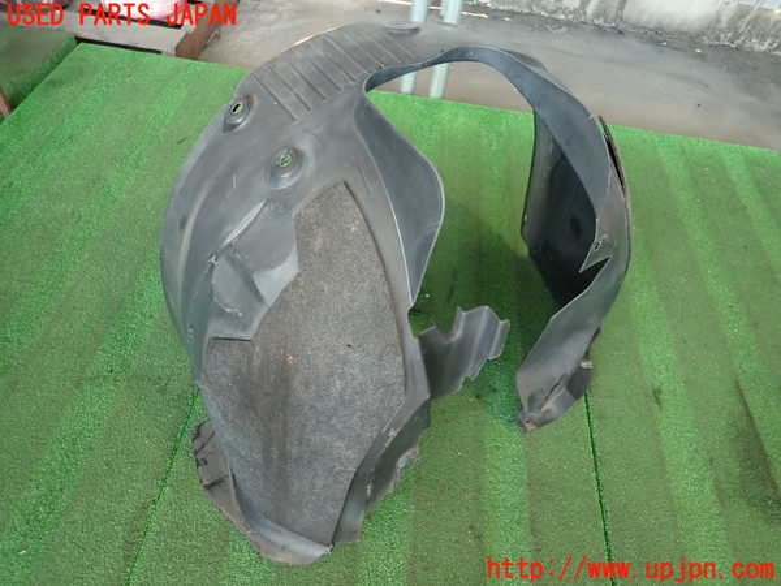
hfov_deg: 69.4
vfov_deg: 54.9
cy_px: 293
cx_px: 390
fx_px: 564
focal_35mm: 25
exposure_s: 1/40
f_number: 2
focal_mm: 4.5
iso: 200
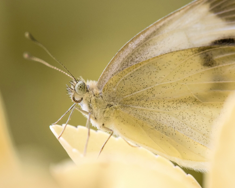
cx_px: 138
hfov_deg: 10.8
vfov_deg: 8.7
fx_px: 1242
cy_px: 93
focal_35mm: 179
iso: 1000
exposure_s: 1/125
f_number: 10
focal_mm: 105
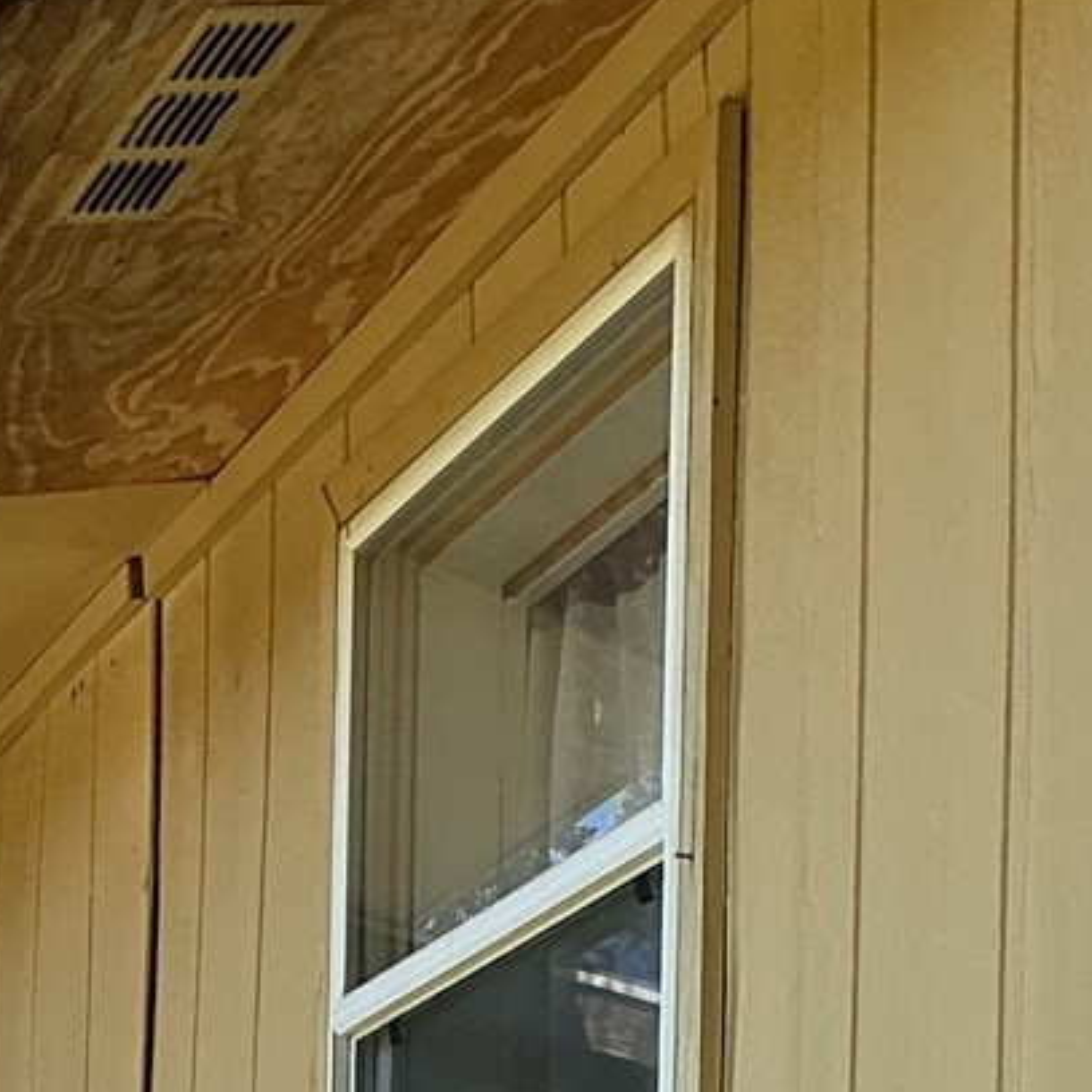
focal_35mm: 121
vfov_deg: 13.2
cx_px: 432
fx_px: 4319
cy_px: 1873
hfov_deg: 14.4
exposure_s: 1/419
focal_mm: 3
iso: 25
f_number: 1.8
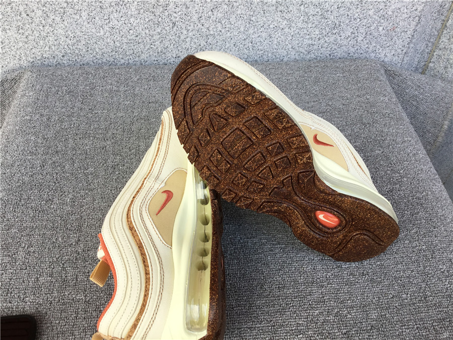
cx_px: 226
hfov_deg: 58.4
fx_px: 406
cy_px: 170
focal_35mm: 31
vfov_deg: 45.4
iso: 25
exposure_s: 1/160
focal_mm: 3.3
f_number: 2.4
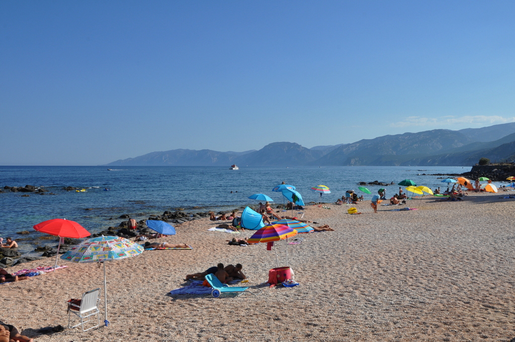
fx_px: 514
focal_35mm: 36
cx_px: 258
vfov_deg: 36.8
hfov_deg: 53.2
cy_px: 171
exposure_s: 1/200
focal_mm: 24
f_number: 14
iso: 200
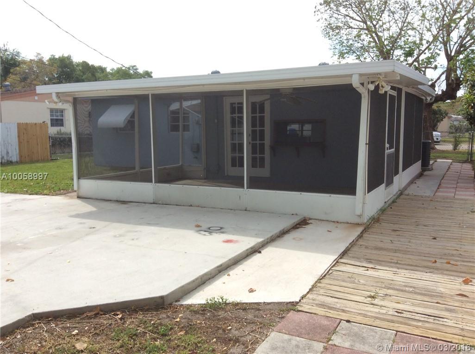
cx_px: 238
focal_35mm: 32
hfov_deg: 56.9
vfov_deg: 44.0
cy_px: 177
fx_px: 438
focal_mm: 3.3
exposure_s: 1/1121
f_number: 2.4
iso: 32
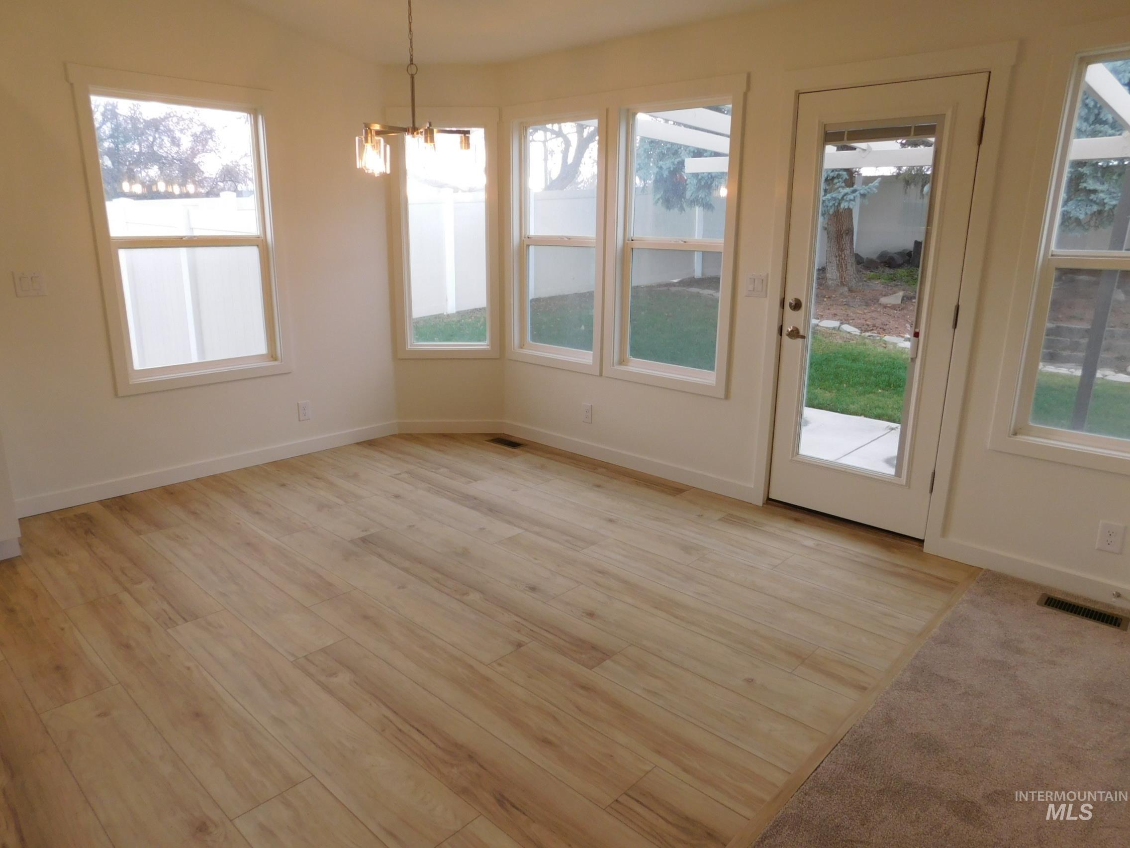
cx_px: 565
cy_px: 424
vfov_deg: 58.9
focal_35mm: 23
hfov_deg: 73.9
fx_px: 751
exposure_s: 1/60
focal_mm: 4
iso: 125
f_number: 3
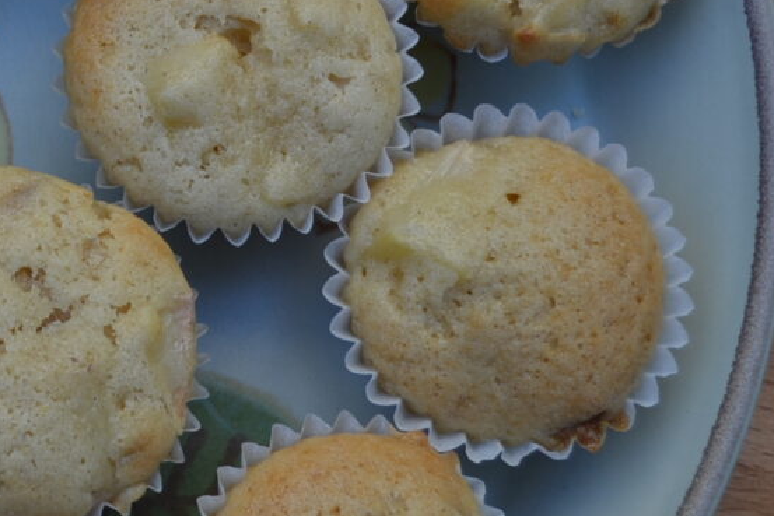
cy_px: 182
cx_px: -143
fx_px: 2688
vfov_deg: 11.0
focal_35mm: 125
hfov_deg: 15.8
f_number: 4.5
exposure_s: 1/30
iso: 100
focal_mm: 30
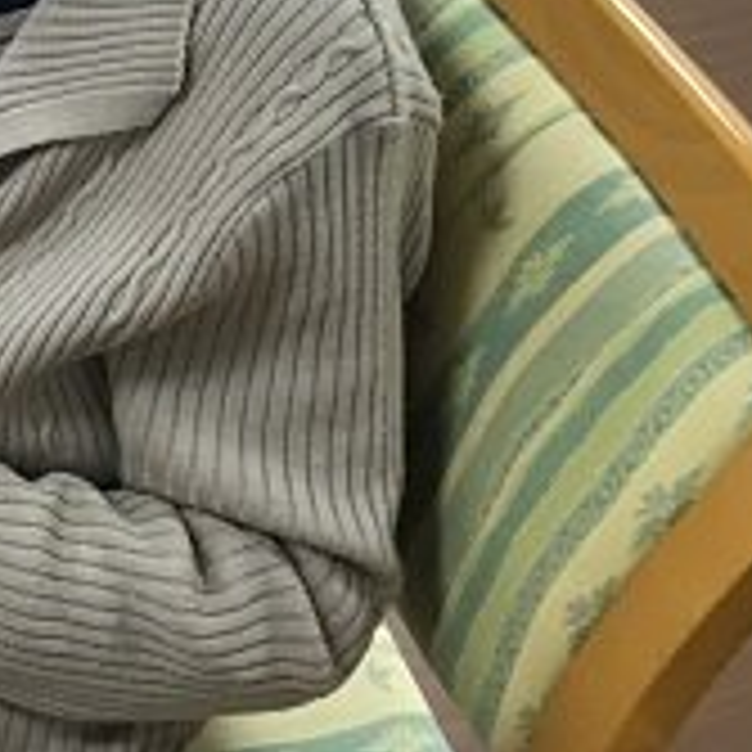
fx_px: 2015
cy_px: -56
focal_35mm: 82
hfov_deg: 19.5
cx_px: -216
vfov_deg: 20.3
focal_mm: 3.3
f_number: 2.4
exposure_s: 1/30
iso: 50
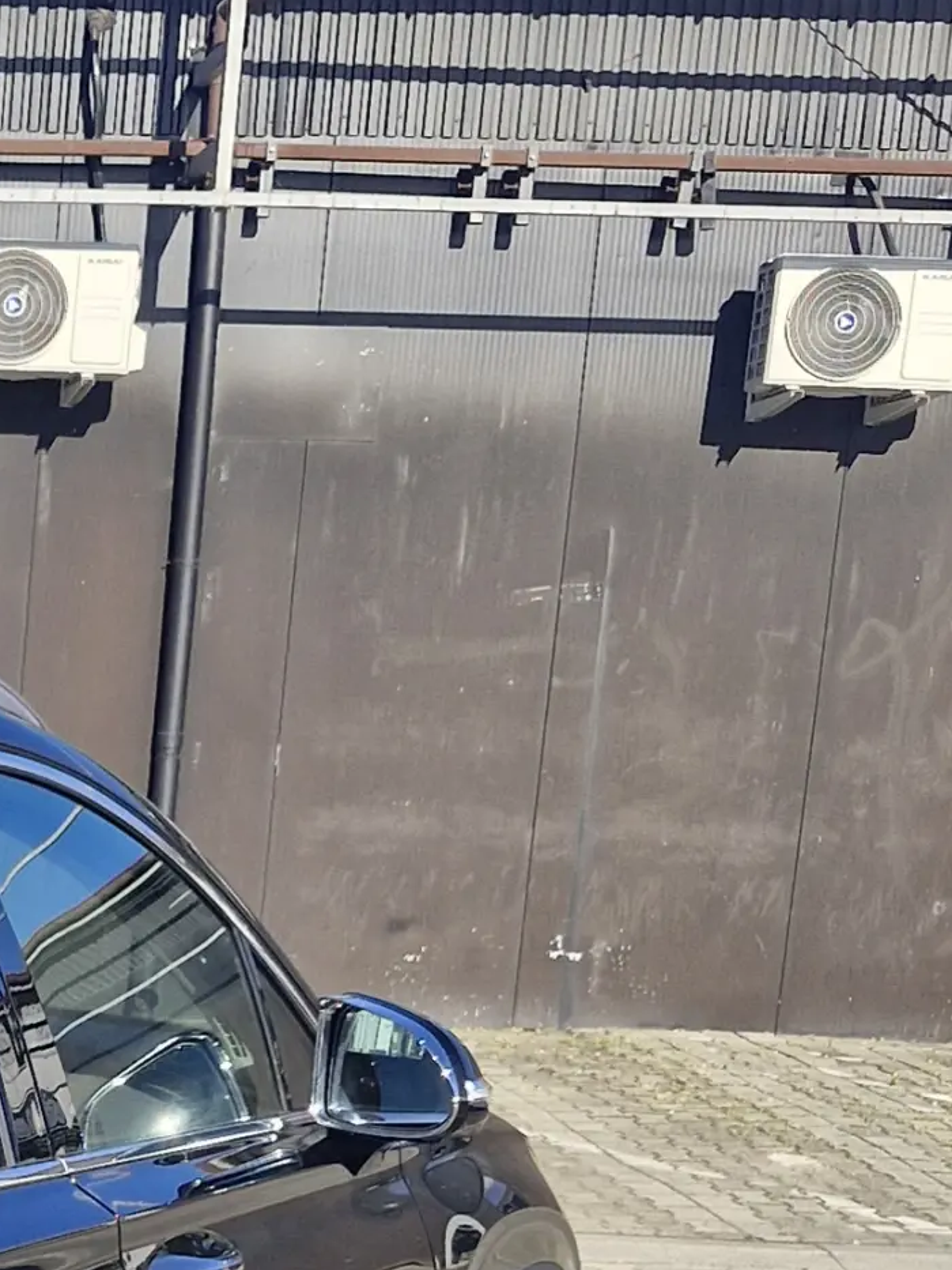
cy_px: 1378
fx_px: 3263
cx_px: -687
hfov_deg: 14.8
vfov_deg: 21.0
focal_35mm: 89
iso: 50
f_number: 1.8
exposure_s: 1/1056
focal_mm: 5.54
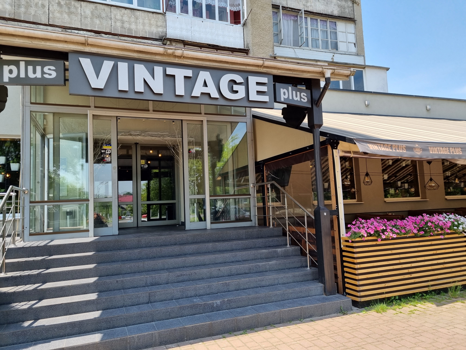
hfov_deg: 67.3
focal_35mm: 26
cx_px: 233
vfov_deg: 53.1
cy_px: 175
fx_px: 350
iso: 50
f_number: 1.8
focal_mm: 5.4
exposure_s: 1/1064
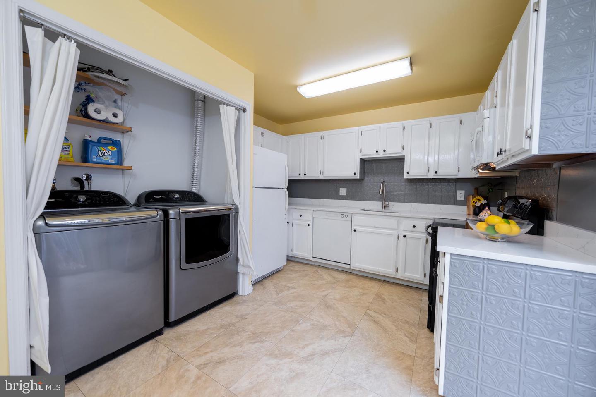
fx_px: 232
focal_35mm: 14
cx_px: 298
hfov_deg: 104.3
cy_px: 198
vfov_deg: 81.2
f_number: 2.8
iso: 800
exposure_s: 1/250
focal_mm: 14
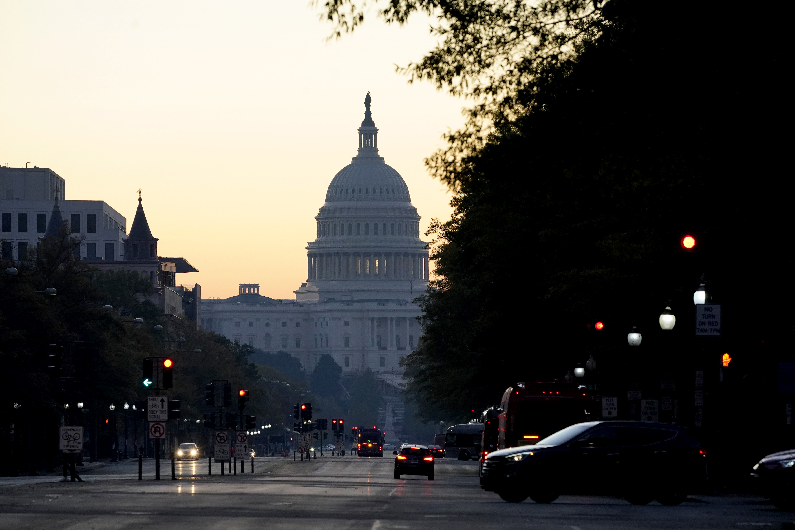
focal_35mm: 268
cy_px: 265
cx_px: 398
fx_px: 5918
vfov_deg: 5.1
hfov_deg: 7.7
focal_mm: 268
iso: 3200
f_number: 8
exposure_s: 1/400
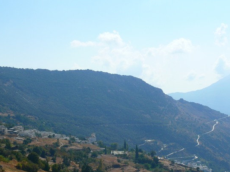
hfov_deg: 26.0
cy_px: 112
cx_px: 121
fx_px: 498
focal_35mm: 75
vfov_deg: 19.6
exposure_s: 1/250
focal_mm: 11.4
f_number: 5.6
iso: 100
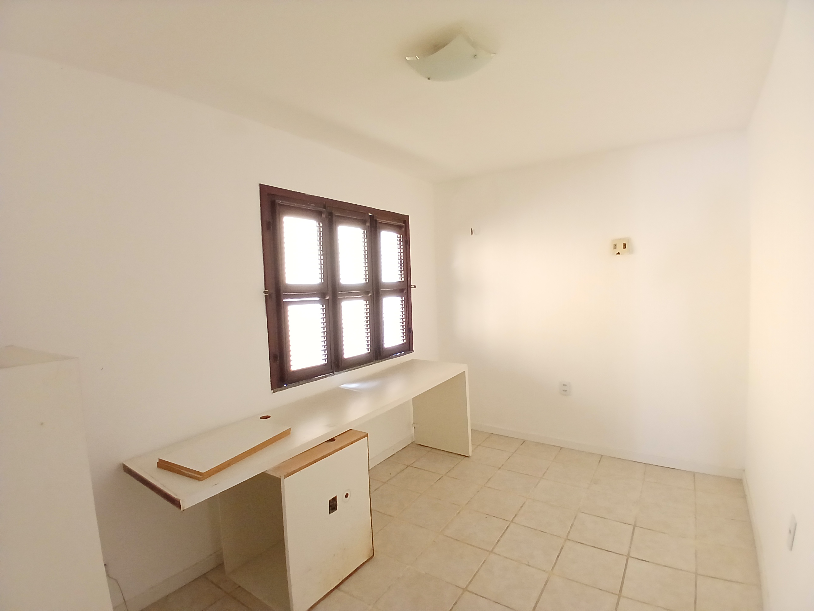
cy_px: 306
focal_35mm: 17
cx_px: 407
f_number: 2.2
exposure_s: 1/25
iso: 320
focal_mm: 1.4
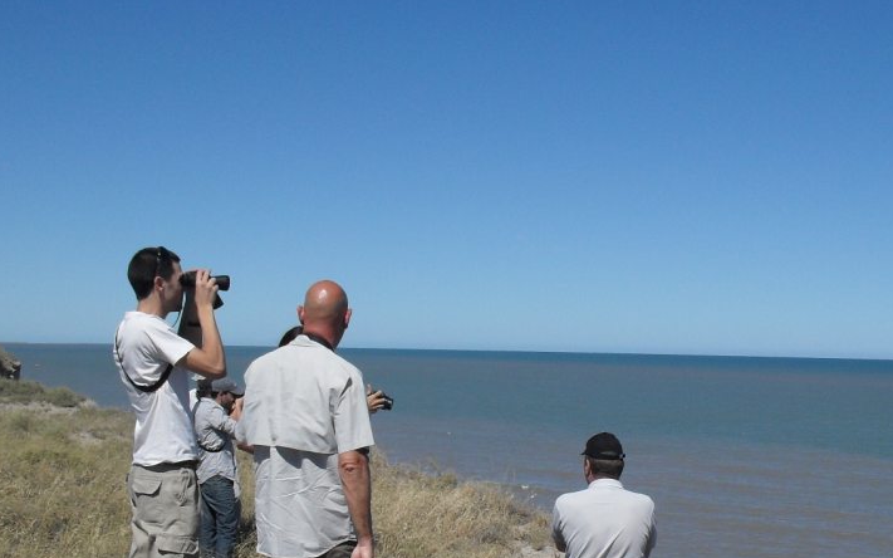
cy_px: 392
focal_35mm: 58
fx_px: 1411
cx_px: 598
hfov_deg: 34.8
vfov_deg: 22.2
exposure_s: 1/350
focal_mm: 6.3
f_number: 8.3
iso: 80
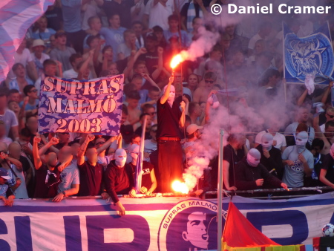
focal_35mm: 678
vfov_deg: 2.2
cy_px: 126
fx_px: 6545
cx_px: 167
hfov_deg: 2.9
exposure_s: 1/125
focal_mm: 121.5
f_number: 6.3
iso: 160
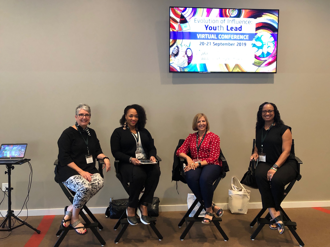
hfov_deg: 63.4
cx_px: 165
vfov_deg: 49.7
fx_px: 267
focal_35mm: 28
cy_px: 124
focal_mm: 3.99
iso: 80
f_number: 1.8
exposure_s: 1/16
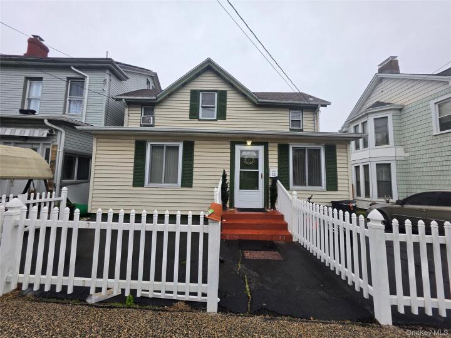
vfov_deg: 89.9
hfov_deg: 106.2
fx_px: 169
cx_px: 226
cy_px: 169
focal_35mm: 13
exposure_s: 1/359
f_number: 1.9
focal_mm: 2.2
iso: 50
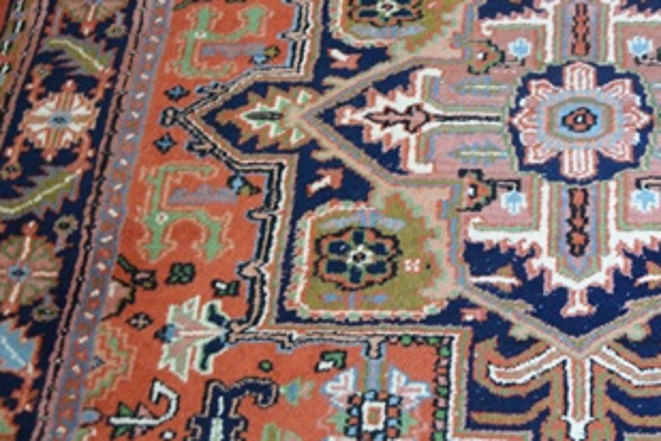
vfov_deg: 21.2
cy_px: 283
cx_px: 481
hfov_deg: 31.0
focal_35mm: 64
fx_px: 1175
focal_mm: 22
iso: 1000
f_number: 3.8
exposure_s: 1/30
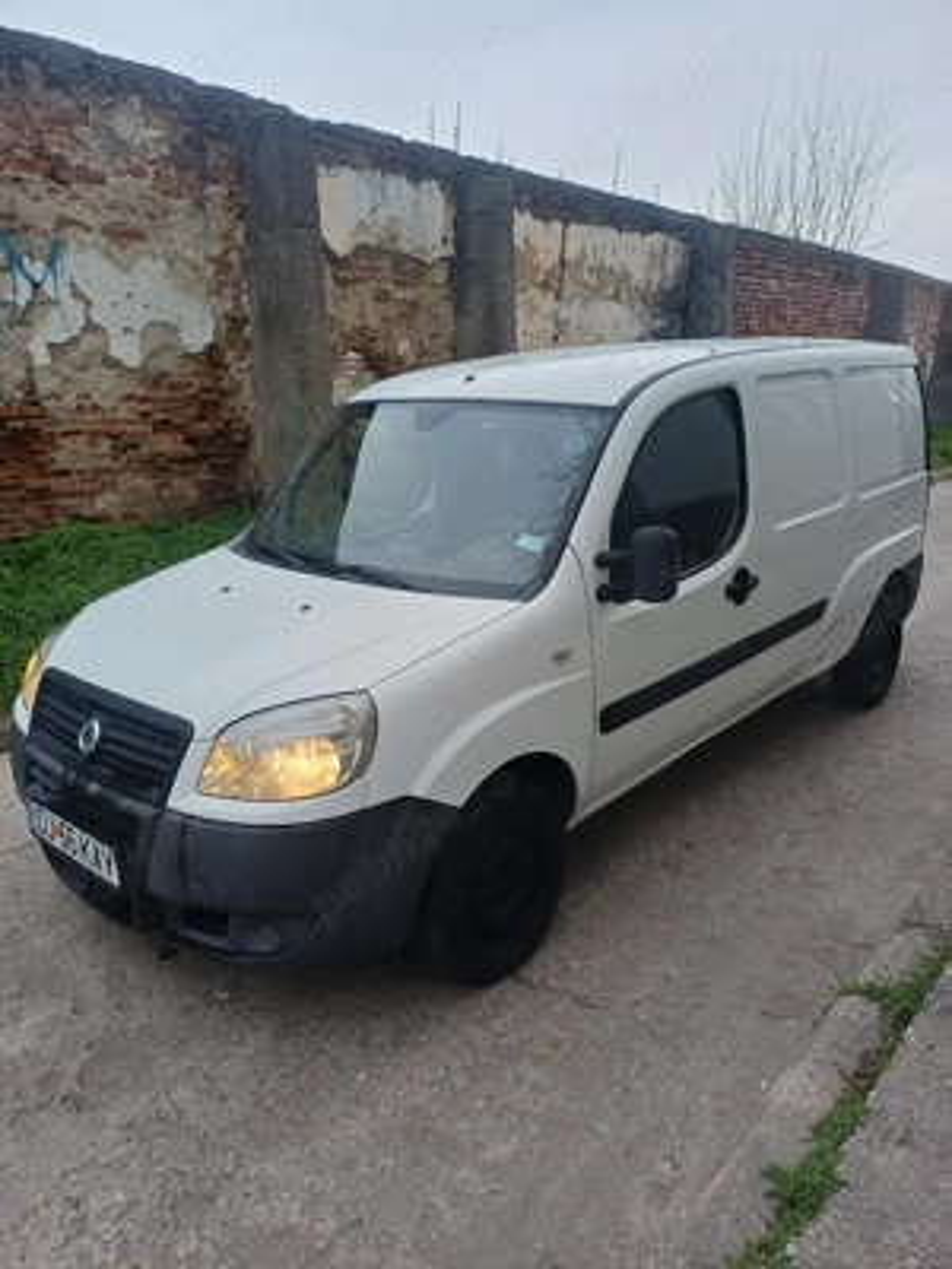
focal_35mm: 25
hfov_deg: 54.9
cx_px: 476
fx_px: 917
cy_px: 634
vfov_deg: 69.4
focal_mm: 4.65
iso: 50
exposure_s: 1/143
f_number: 1.8
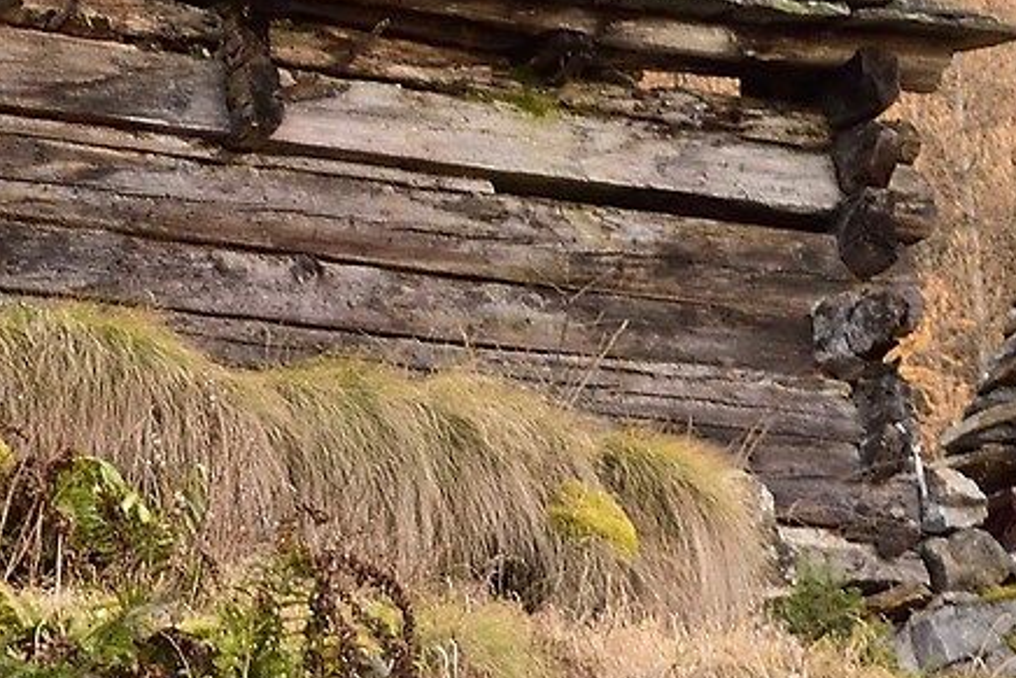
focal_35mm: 396
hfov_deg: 5.2
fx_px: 11179
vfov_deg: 3.5
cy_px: -575
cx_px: 30
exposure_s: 1/20
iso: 400
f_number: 8
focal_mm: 48
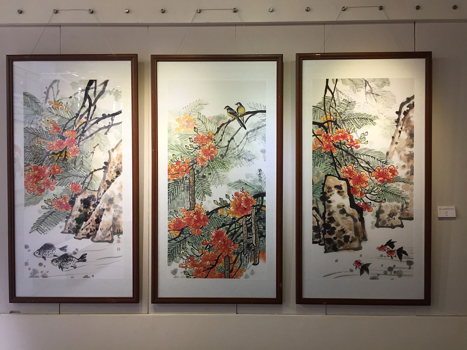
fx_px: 391
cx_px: 234
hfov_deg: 61.7
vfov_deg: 48.2
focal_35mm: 29
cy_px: 175
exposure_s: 1/33
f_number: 2.2
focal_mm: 4.15
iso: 40
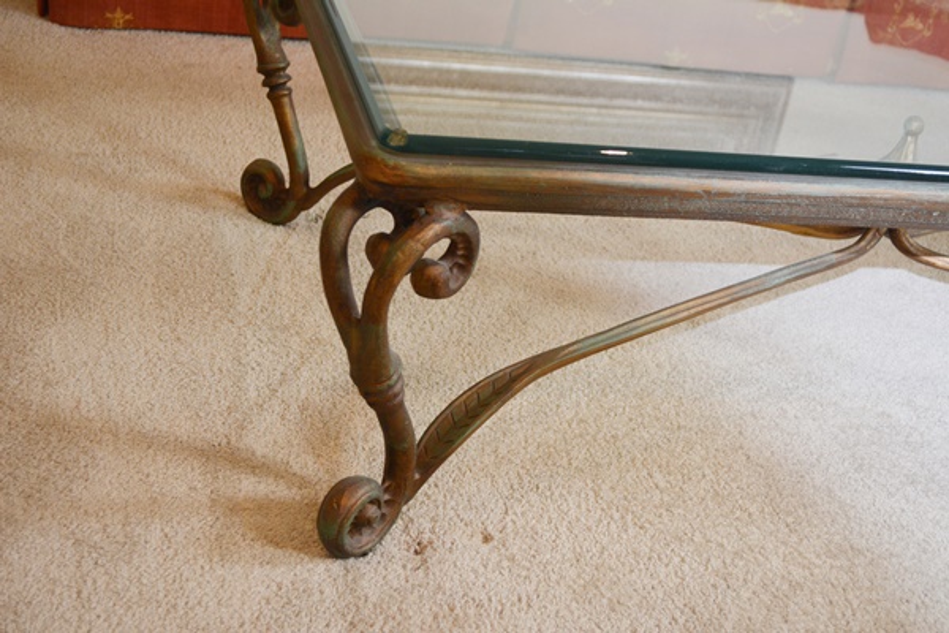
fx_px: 1384
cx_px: 474
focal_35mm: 52
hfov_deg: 37.9
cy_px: 316
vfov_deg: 25.8
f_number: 5
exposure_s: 1/60
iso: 640
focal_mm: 35
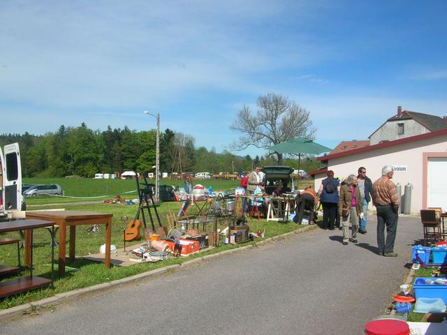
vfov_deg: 40.7
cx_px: 224
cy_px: 168
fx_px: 452
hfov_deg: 52.6
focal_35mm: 35
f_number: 5.6
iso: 50
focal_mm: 5.8
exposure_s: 1/370
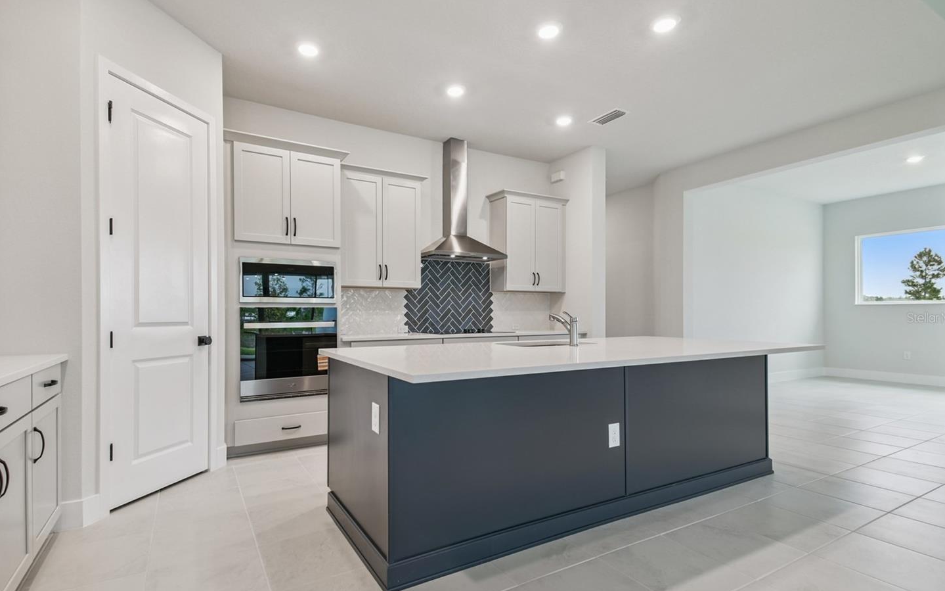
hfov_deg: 94.2
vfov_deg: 67.9
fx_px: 438
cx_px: 440
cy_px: 318
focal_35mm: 17
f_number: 7.1
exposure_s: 1/2
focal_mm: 10
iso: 100
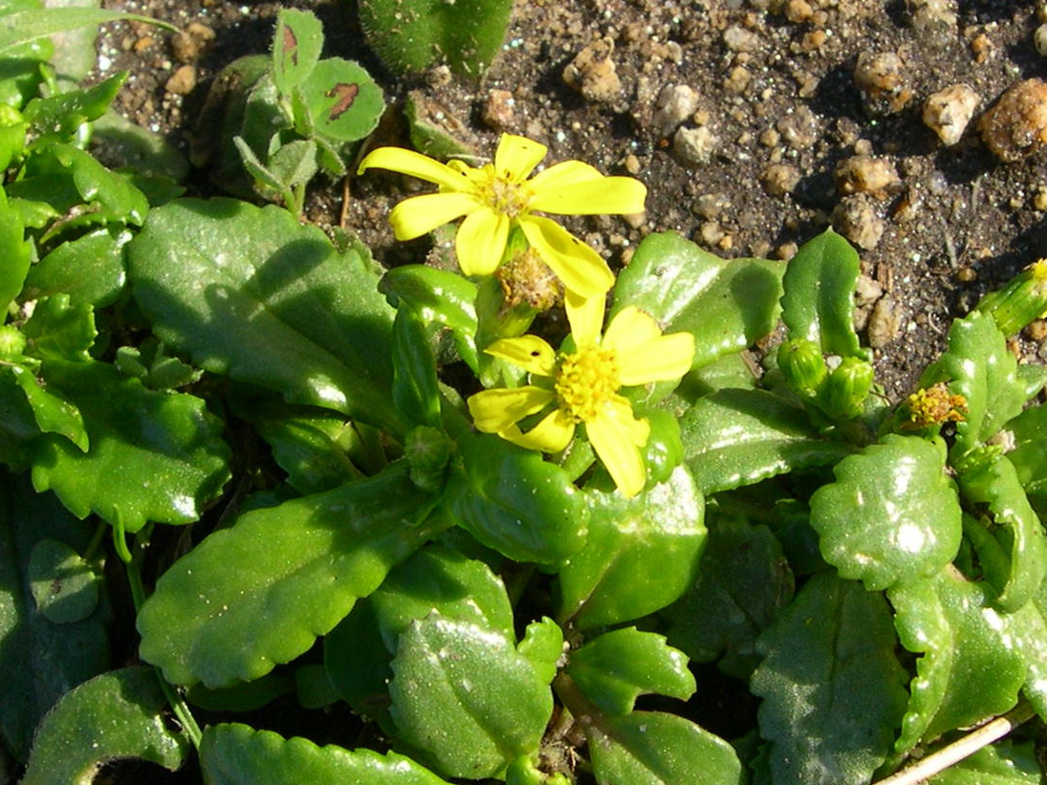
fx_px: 1784
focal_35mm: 59
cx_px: 541
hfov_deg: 32.7
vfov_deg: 24.7
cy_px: 510
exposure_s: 1/147
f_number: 7.6
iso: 100
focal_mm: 8
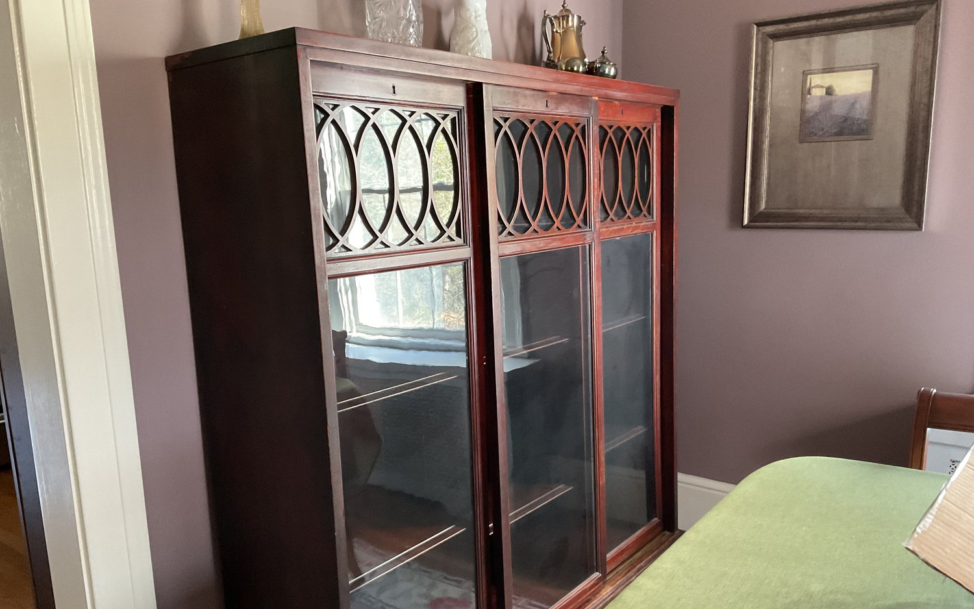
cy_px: 359
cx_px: 483
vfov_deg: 40.5
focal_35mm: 31
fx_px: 823
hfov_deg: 61.2
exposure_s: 1/40
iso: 320
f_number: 1.8
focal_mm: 3
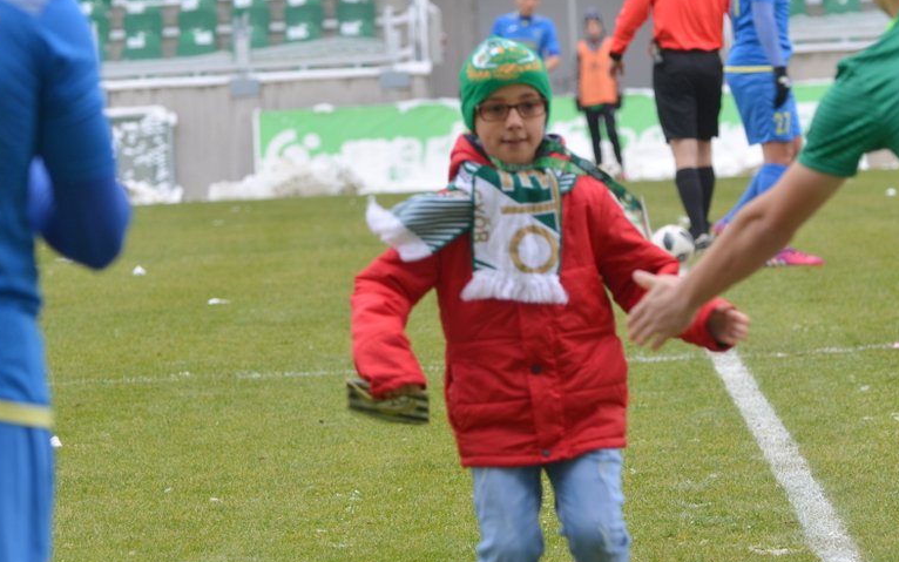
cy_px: 367
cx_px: 555
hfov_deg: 6.5
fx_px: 7910
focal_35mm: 323
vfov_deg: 4.1
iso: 100
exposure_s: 1/100
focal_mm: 135
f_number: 5
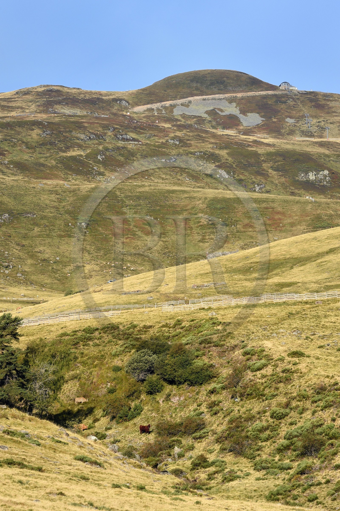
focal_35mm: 135
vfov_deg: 15.2
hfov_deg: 10.2
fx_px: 1914
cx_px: 170
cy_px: 256
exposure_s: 1/320
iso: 200
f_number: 10
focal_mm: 135
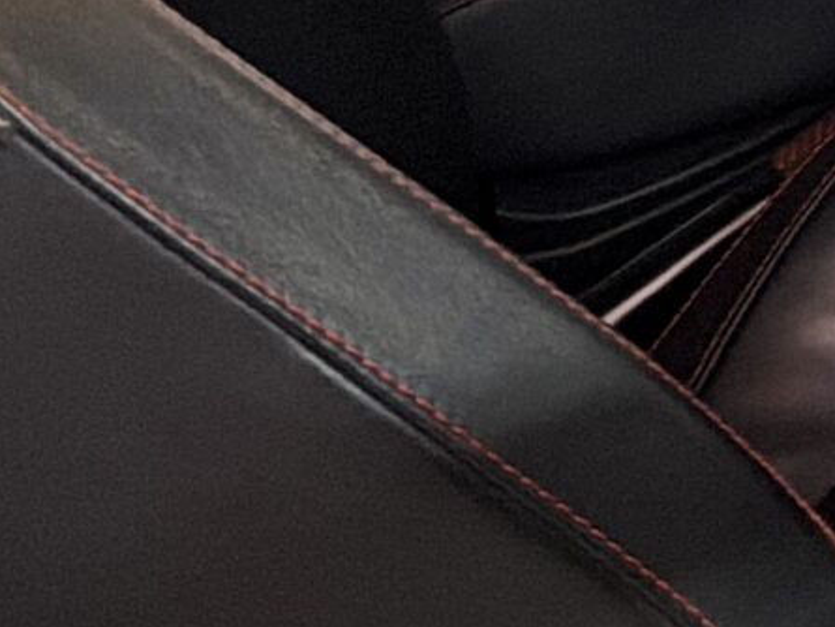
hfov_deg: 13.4
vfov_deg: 10.3
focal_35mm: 138
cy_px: -422
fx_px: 3330
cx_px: 1289
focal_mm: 6.76
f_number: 1.78
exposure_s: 1/33
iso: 800
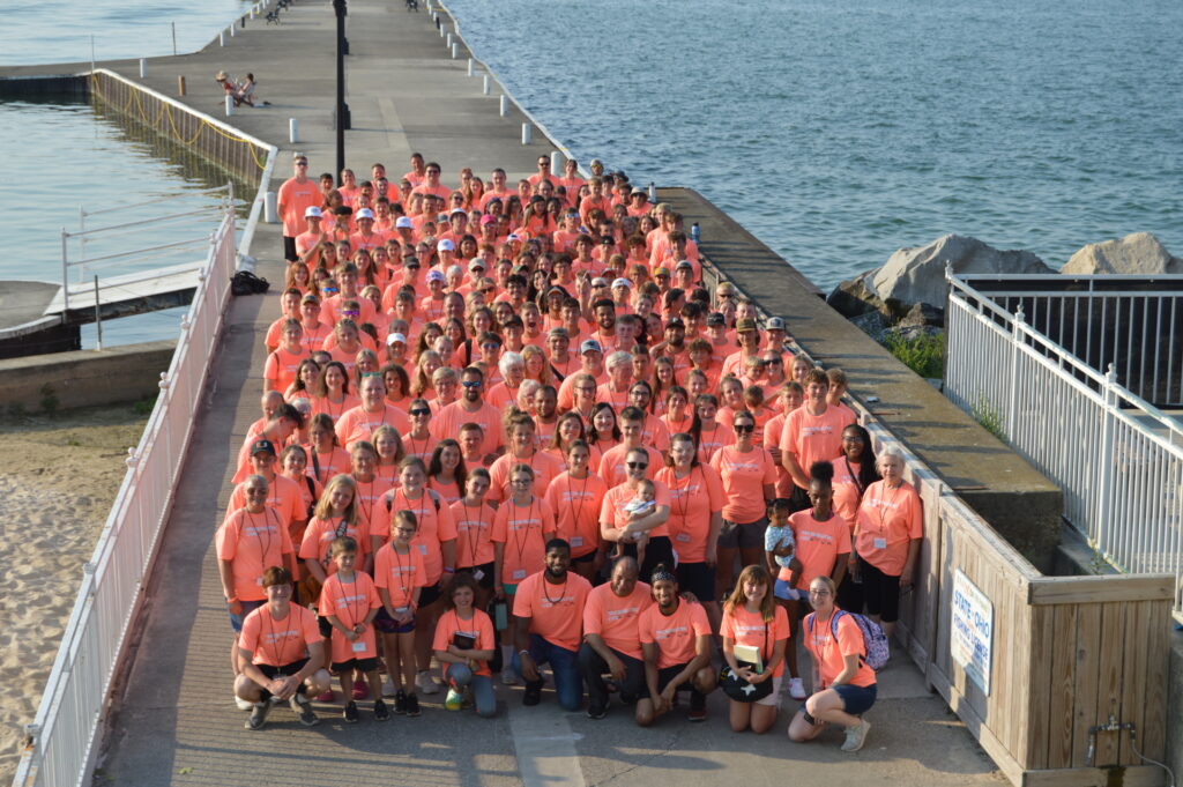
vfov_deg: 19.7
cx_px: 592
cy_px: 394
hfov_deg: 29.3
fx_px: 2266
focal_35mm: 69
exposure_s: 1/200
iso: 100
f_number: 7.1
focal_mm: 46
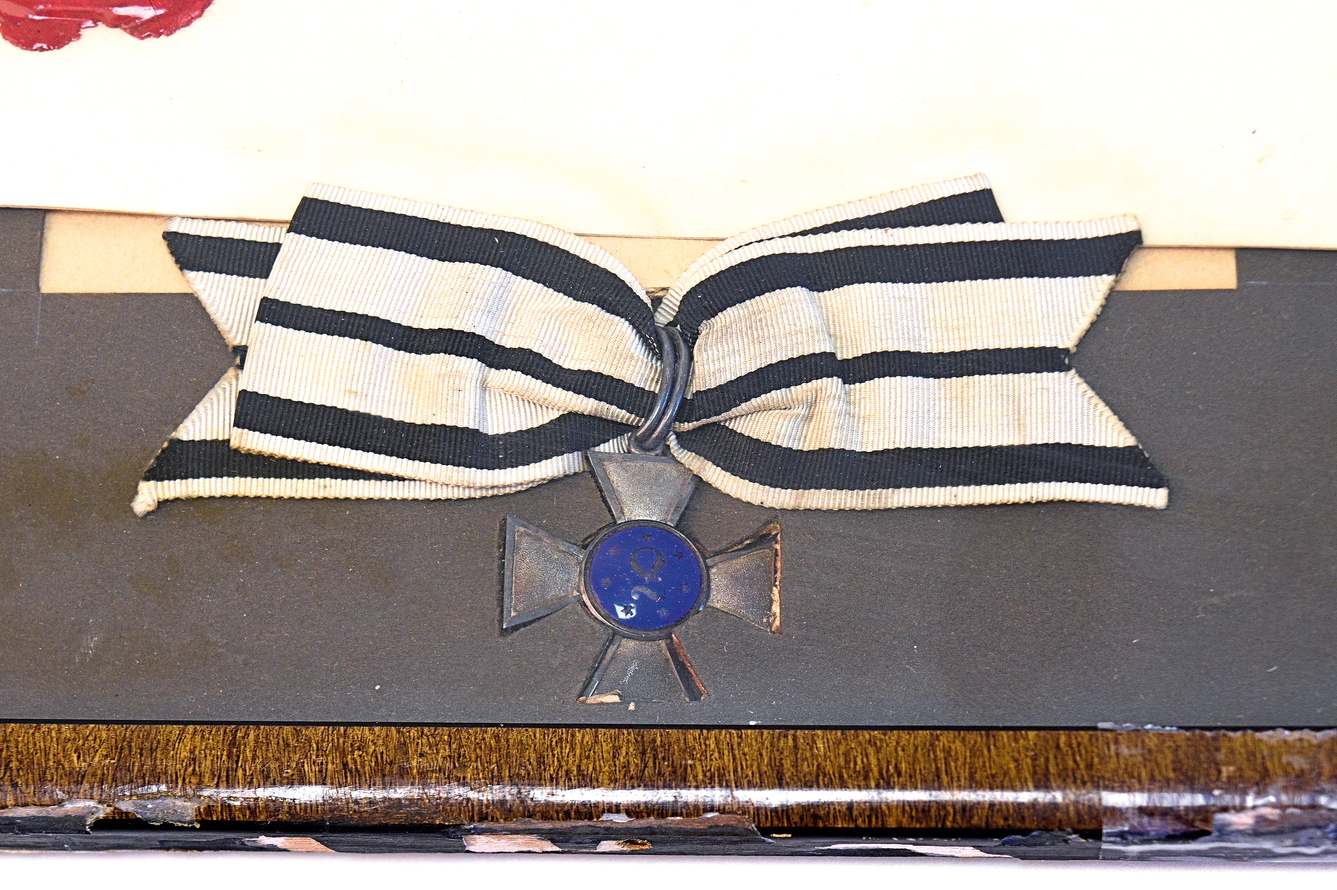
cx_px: 668
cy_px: 445
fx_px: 3341
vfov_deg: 15.2
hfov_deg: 22.6
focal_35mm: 90
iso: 500
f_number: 5.6
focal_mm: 60
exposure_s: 1/80
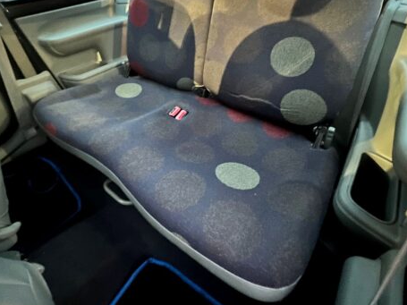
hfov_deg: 87.8
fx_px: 212
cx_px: 206
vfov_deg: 70.8
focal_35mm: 18
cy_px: 122
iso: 640
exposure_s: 1/8
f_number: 1.8
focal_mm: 1.57
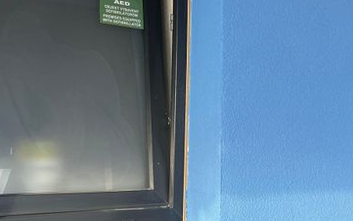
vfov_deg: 22.4
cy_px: 88
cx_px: 288
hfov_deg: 33.9
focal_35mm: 58
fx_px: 558
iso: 50
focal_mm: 5.7
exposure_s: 1/408
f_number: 1.5
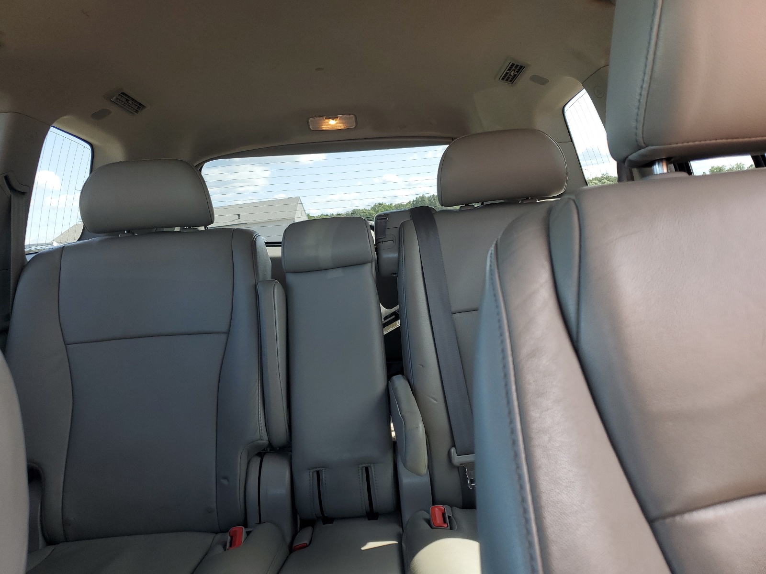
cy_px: 287
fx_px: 575
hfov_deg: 67.3
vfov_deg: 53.1
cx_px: 383
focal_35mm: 26
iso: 50
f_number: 1.5
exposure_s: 1/256
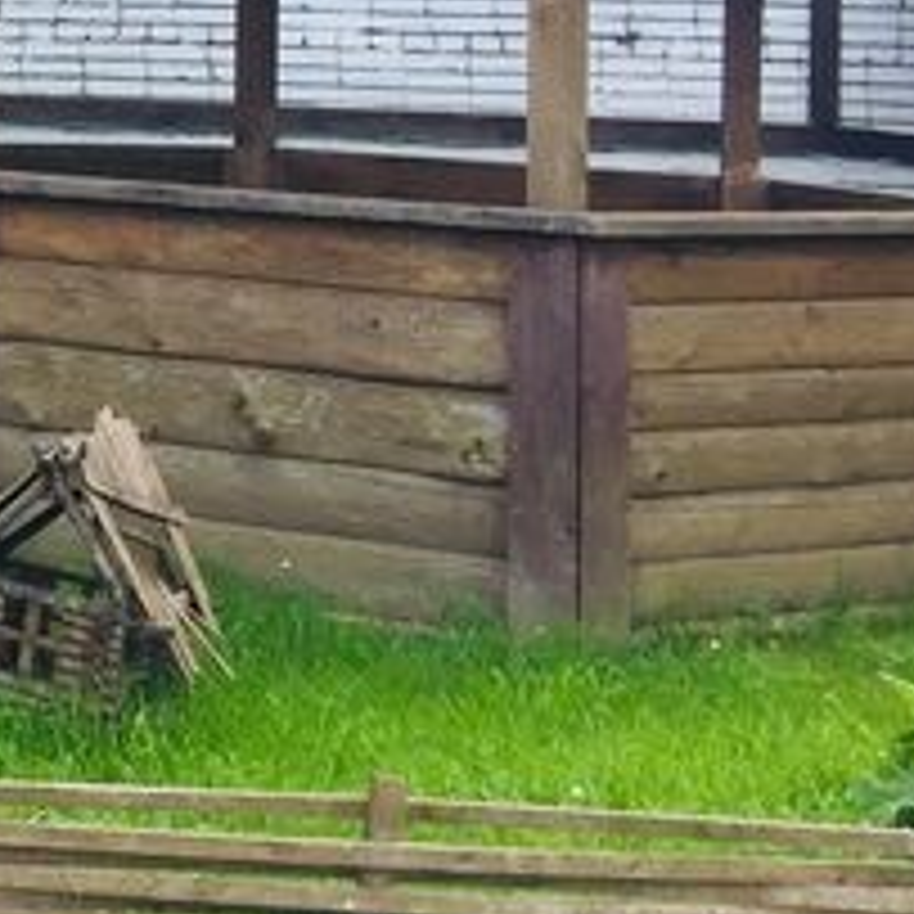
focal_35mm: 101
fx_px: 3017
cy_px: 27
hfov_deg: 15.2
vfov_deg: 16.9
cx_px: -671
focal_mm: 4.15
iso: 32
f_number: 2.2
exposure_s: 1/482
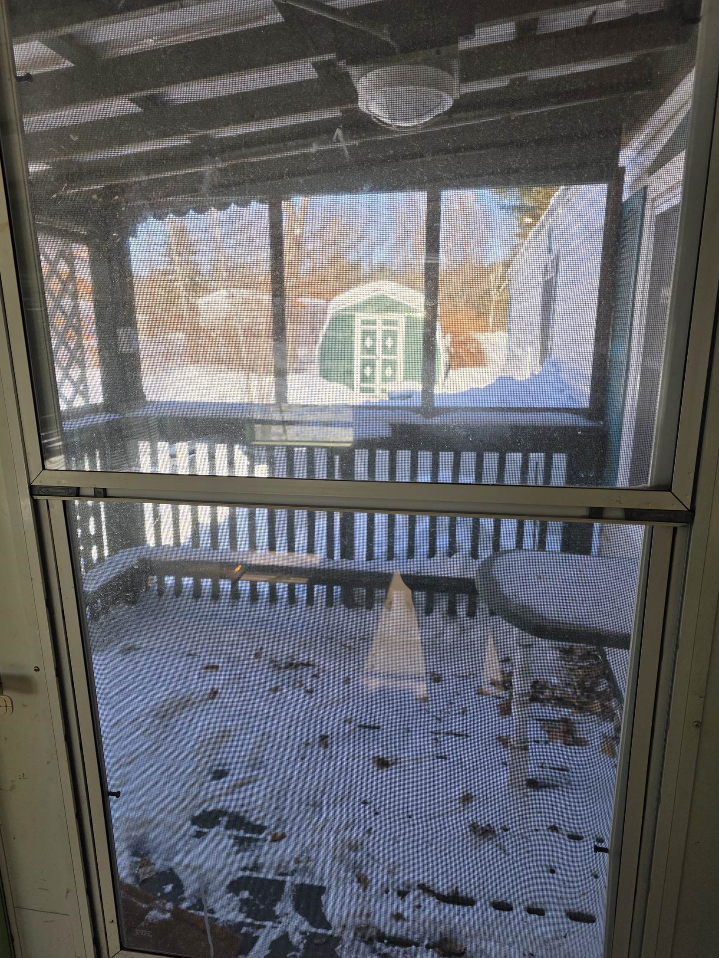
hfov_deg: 56.8
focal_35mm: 24
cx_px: 353
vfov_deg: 71.6
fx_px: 665
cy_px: 496
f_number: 1.7
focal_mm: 6.3
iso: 80
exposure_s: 1/1350
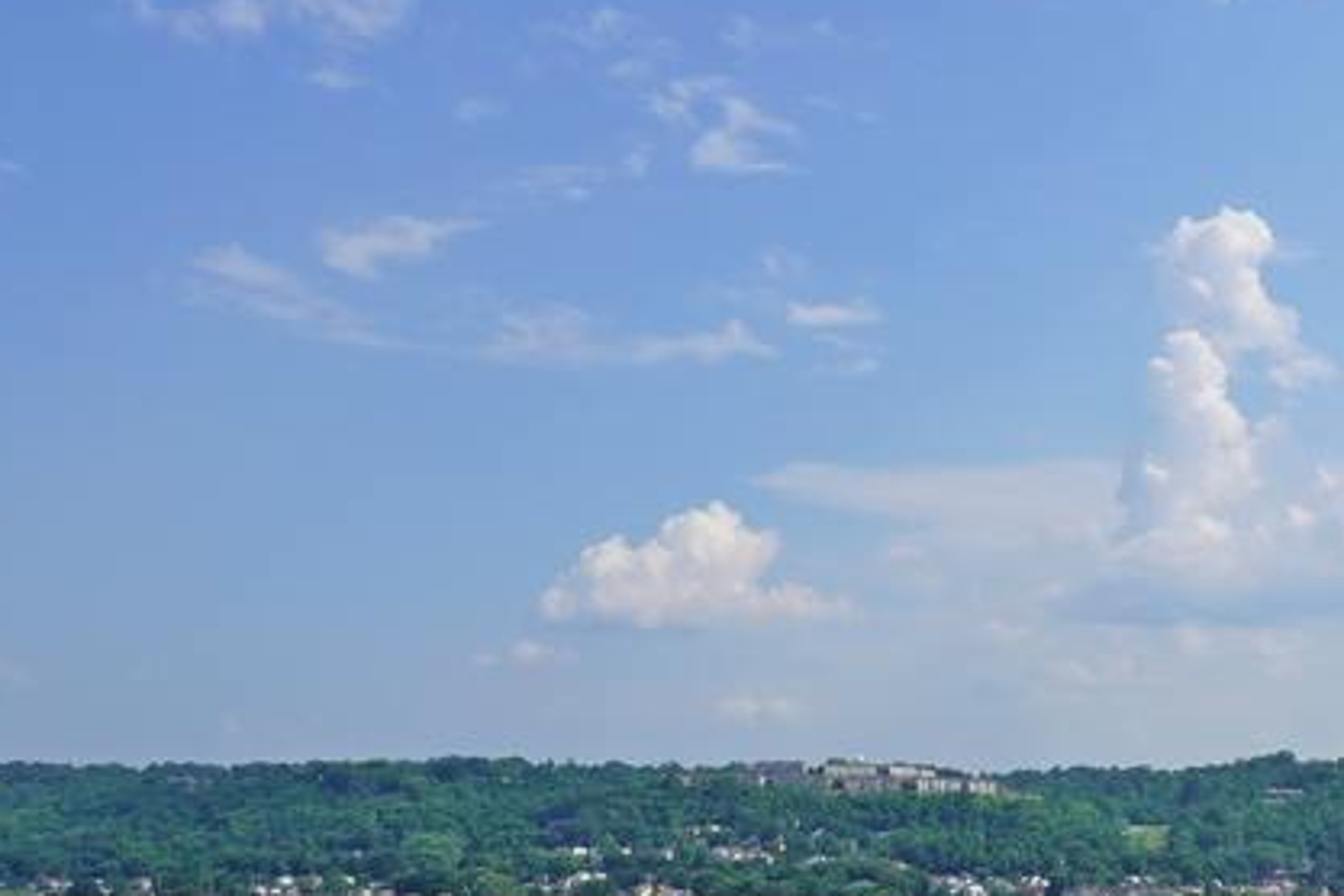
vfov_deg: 24.2
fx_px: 2016
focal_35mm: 54
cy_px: 848
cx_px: 1193
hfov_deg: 34.9
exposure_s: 1/350
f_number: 9.5
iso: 100
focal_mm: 10
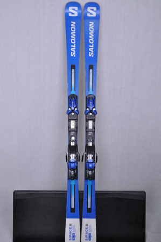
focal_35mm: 36
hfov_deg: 36.8
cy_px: 121
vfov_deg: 53.2
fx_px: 242
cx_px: 80
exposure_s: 1/125
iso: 3200
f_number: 8
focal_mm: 24
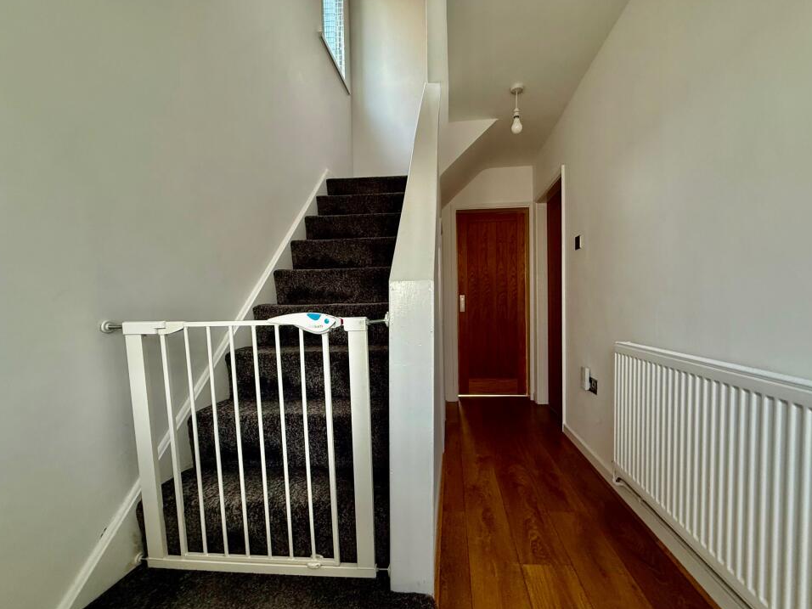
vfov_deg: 81.7
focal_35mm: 15
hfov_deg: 98.1
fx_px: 352
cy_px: 319
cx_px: 428
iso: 320
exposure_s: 1/99
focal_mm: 2.22
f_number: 2.2
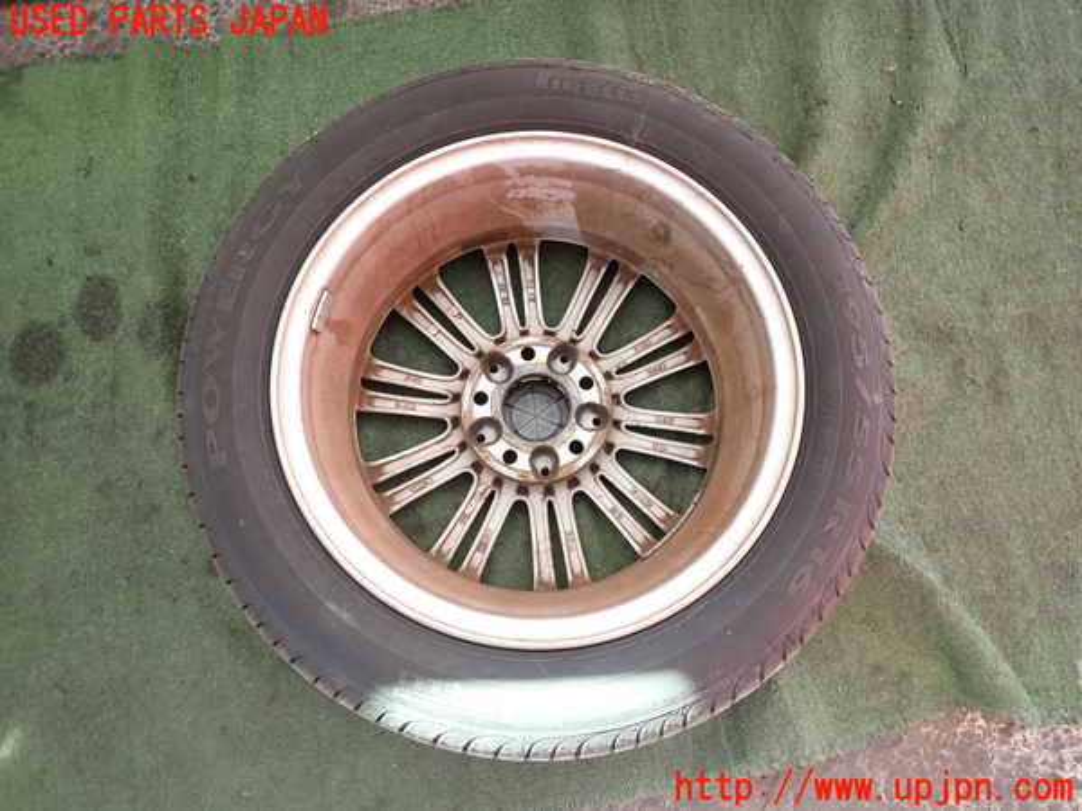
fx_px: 781
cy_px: 406
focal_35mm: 25
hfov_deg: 69.4
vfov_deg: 54.9
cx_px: 541
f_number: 2
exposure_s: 1/50
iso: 200
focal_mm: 4.5
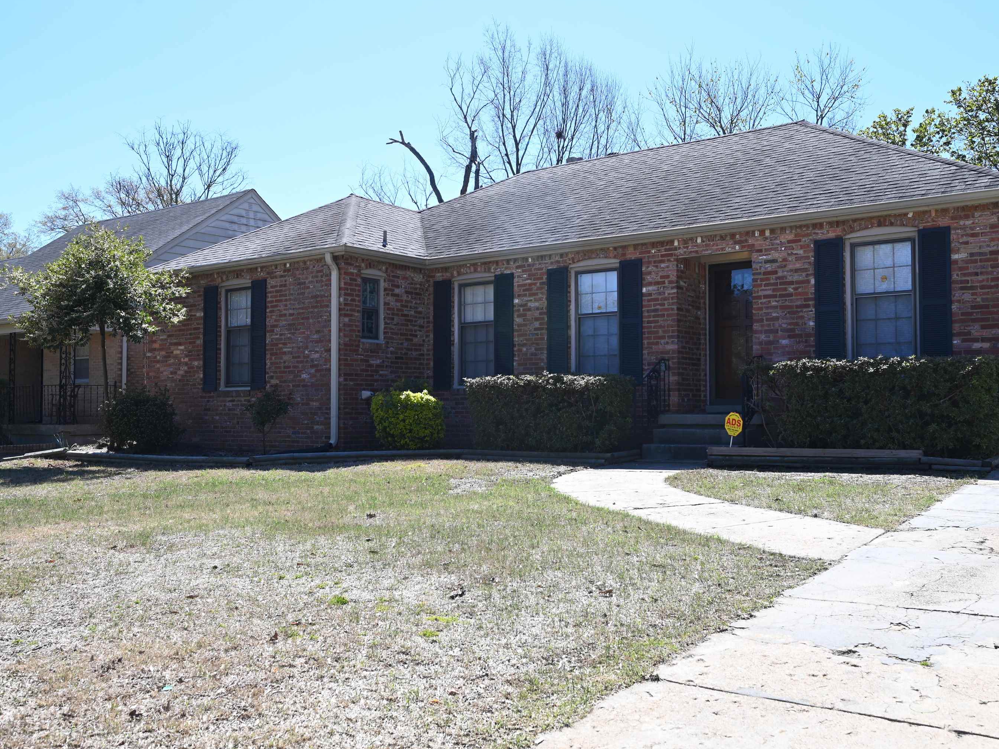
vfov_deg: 42.9
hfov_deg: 55.3
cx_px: 547
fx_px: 952
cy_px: 370
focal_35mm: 33
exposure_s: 1/100
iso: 100
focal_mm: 30
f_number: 9
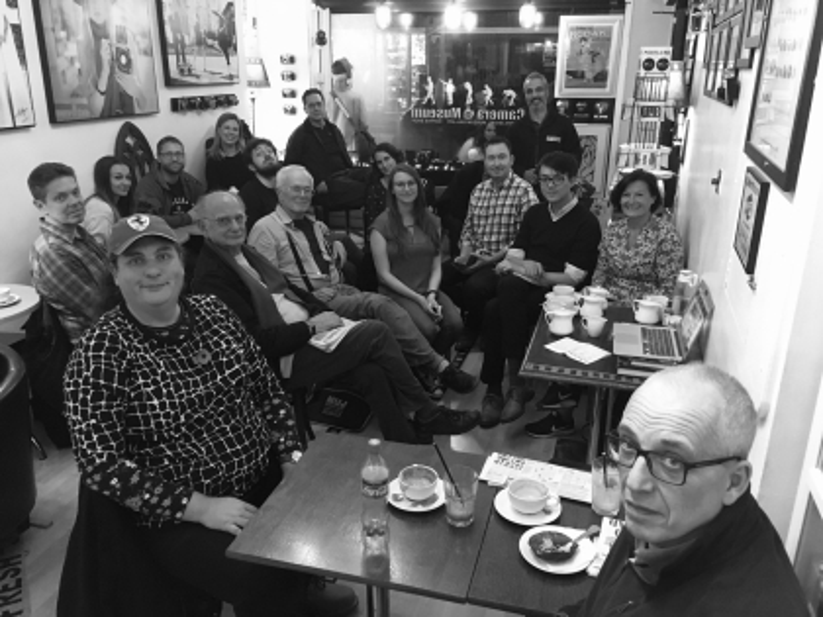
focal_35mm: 29
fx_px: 689
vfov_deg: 48.2
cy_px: 308
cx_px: 412
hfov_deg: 61.7
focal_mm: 4.15
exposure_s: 1/17
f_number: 2.2
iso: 200
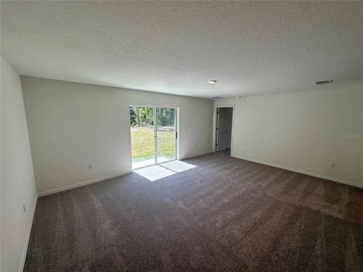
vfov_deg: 85.7
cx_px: 182
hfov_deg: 102.1
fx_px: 147
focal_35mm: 14
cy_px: 136
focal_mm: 2.22
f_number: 2.2
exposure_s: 1/206
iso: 40
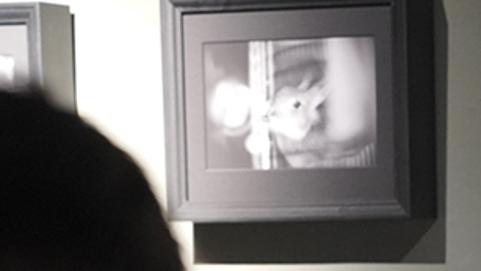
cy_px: 506
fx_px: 2922
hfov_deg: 9.4
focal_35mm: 229
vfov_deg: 5.2
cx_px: 473
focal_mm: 56
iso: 5000
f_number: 4
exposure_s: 1/80
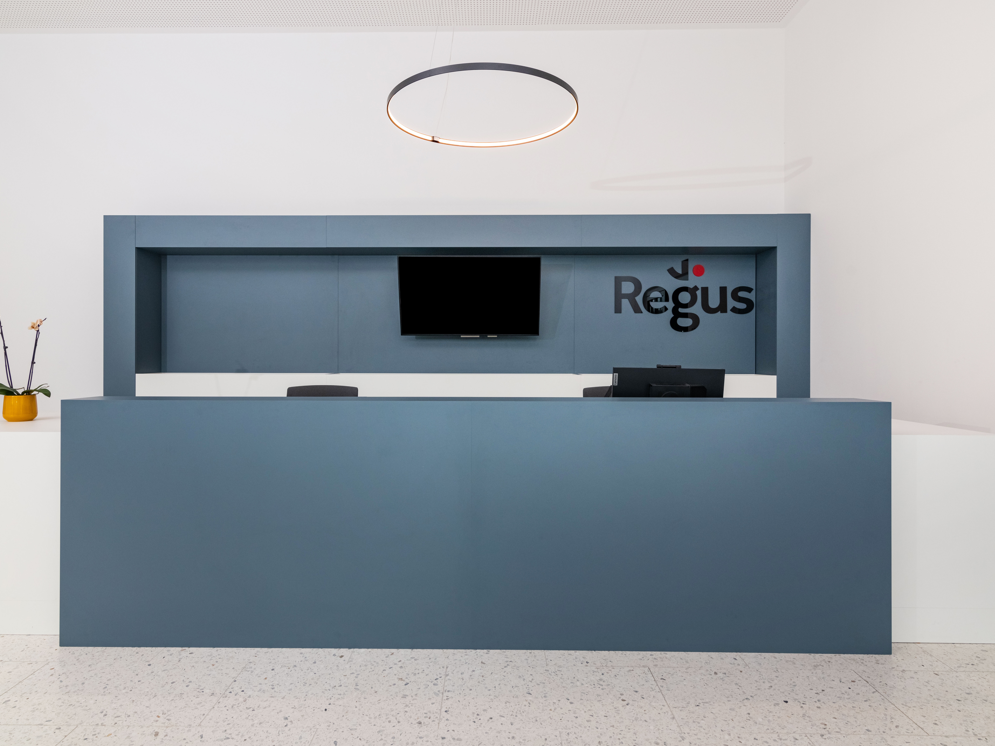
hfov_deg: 79.0
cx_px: 478
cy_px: 357
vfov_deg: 63.4
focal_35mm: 21
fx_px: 604
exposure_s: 1/125
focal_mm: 18
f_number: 8
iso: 400
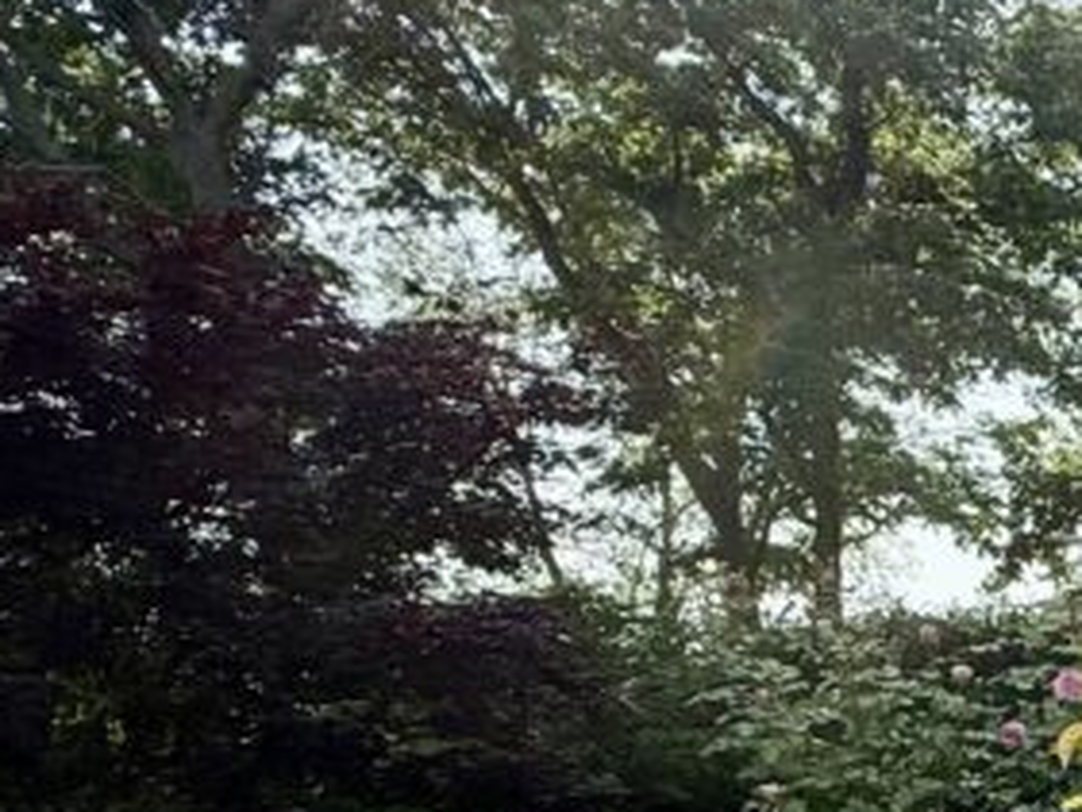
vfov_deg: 26.5
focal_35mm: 51
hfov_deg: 26.4
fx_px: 1595
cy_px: 870
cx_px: 1648
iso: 64
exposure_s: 1/1285
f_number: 2.2
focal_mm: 2.22
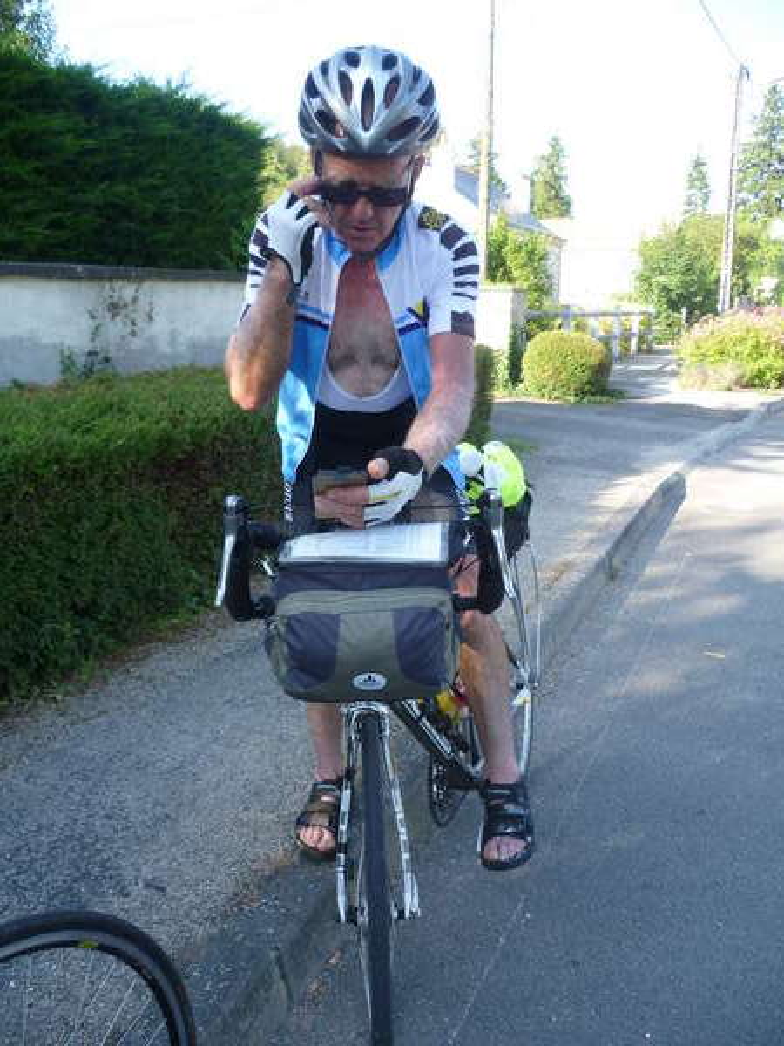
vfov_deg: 63.4
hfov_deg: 49.7
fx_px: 846
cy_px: 523
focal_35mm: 28
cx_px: 392
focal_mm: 5
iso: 80
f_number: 2.8
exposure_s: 1/160
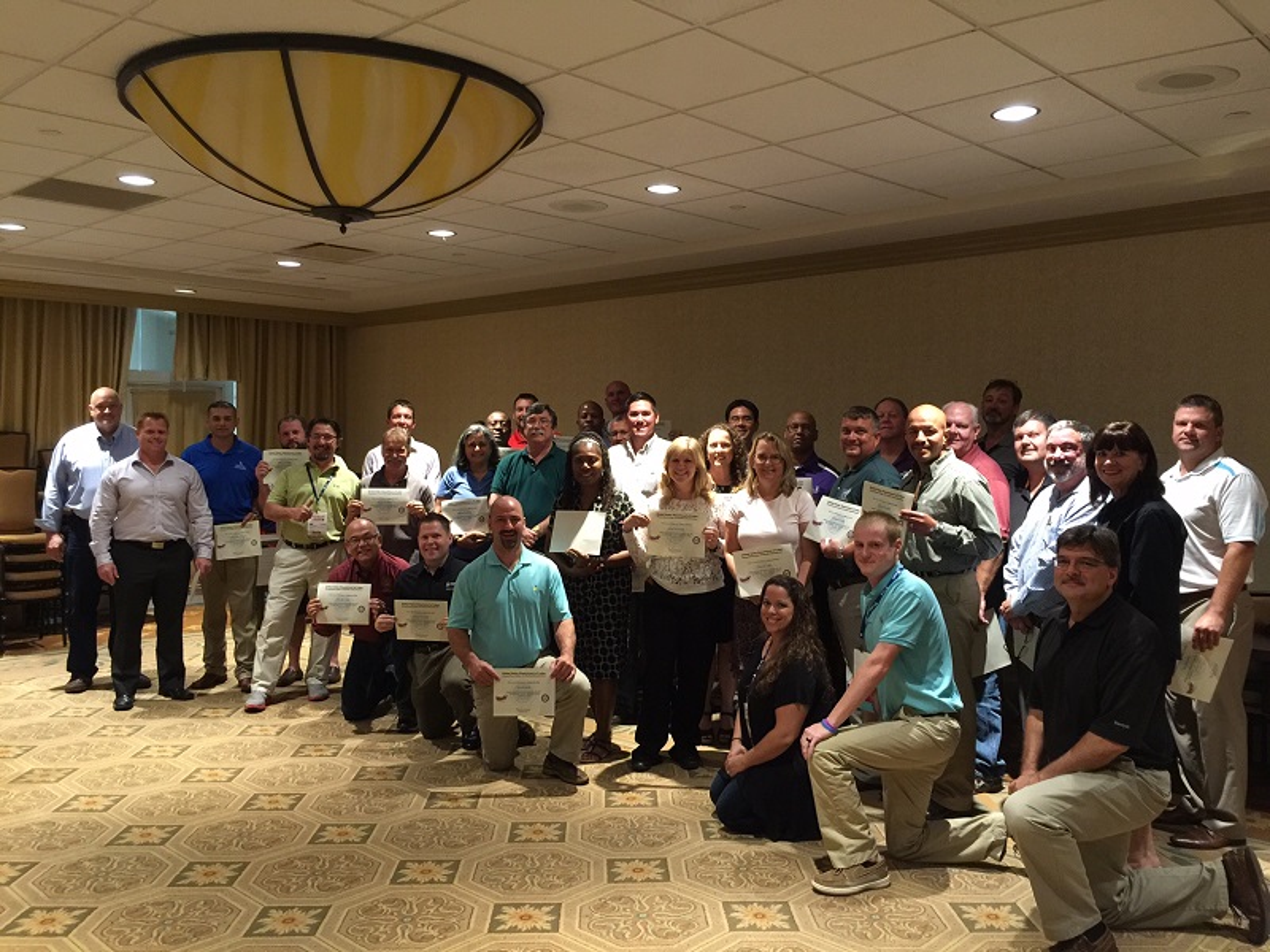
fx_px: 1064
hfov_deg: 61.7
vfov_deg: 48.2
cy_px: 476
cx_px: 635
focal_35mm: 29
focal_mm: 4.15
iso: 125
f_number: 2.2
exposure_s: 1/10
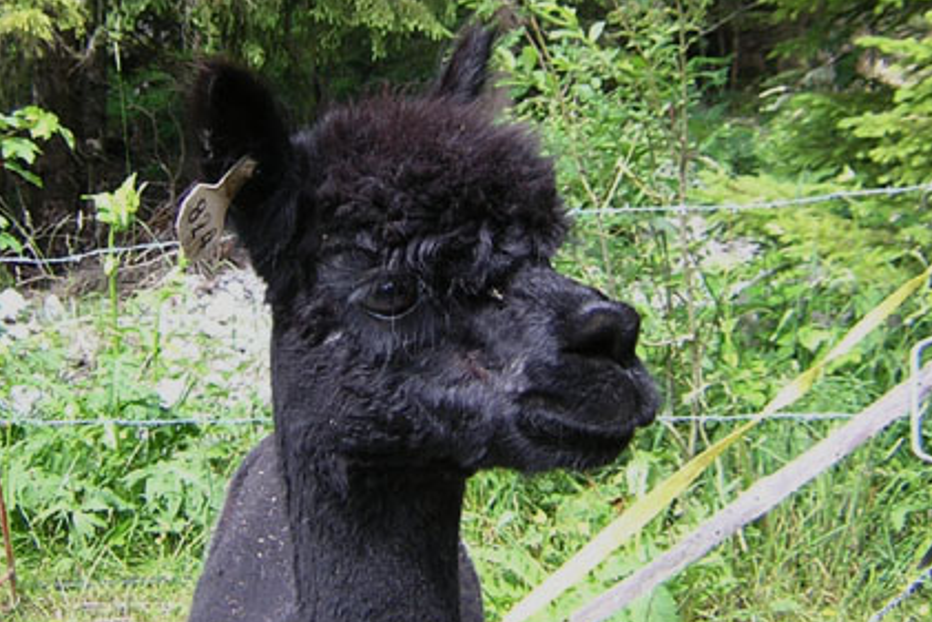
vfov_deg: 33.4
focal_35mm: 40
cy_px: 281
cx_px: 443
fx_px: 1036
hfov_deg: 48.4
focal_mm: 4.7
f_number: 2.6
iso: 100
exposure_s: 1/88.2
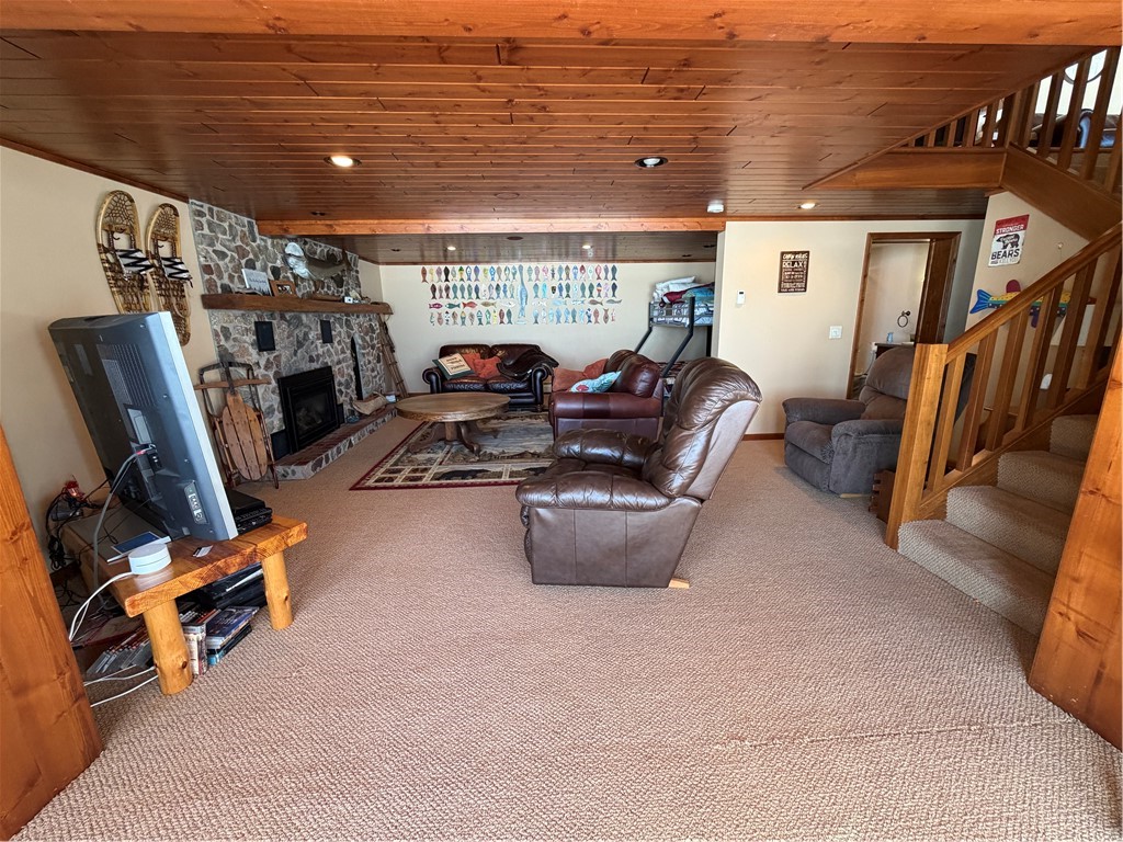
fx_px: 454
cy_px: 421
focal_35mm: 14
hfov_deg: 102.1
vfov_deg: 85.7
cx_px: 562
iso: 320
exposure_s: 1/86
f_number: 2.2
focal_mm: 2.22
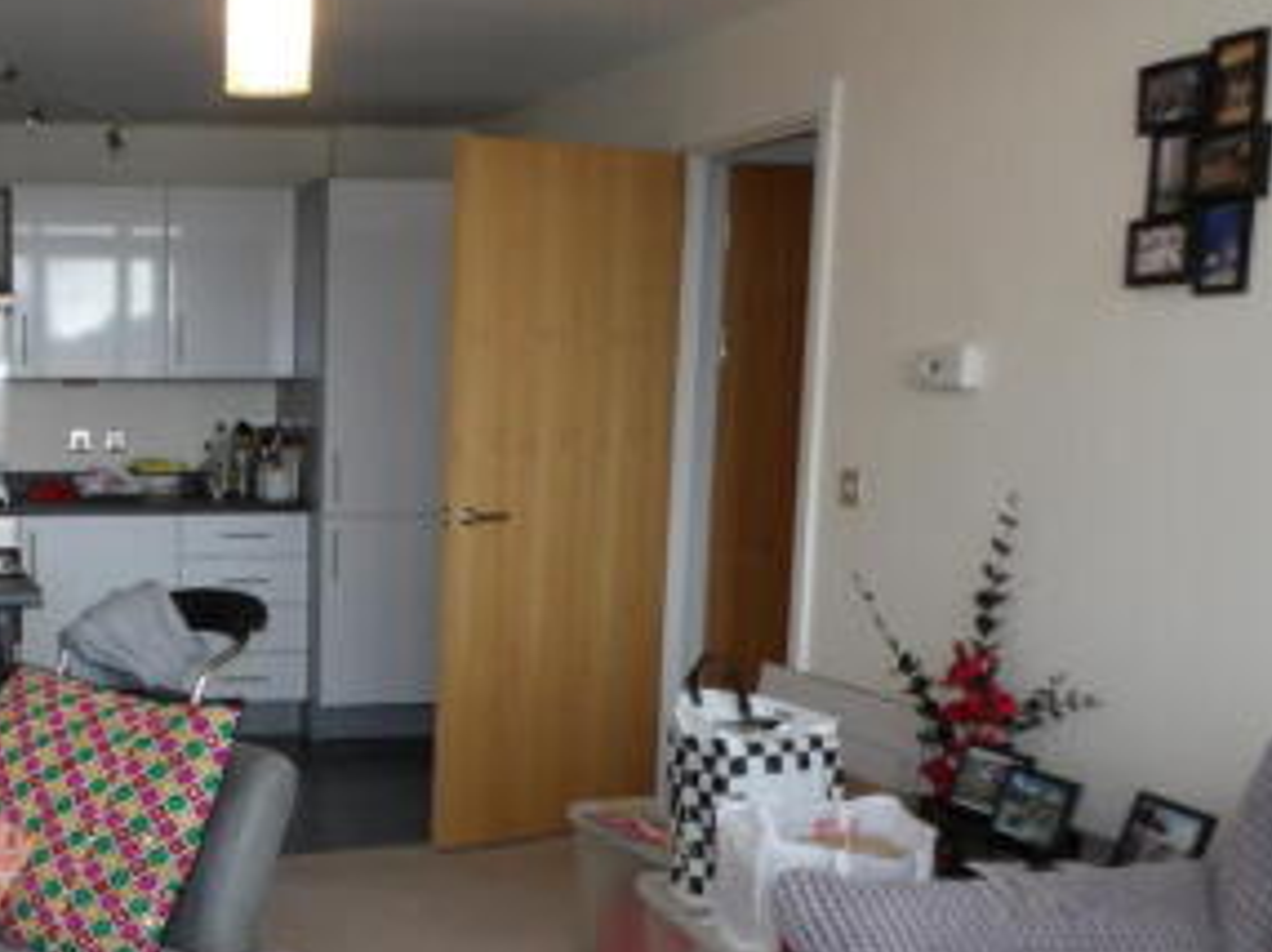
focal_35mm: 49
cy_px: 652
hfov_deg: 36.4
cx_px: 113
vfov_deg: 29.4
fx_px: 1799
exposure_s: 1/17
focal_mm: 4.3
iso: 200
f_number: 4.1
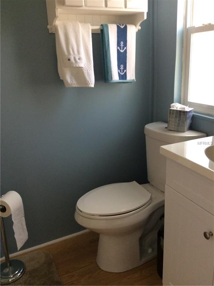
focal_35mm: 32
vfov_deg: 56.9
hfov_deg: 44.0
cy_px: 143
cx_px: 107
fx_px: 265
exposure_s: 1/40
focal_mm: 3.3
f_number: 2.4
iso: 40
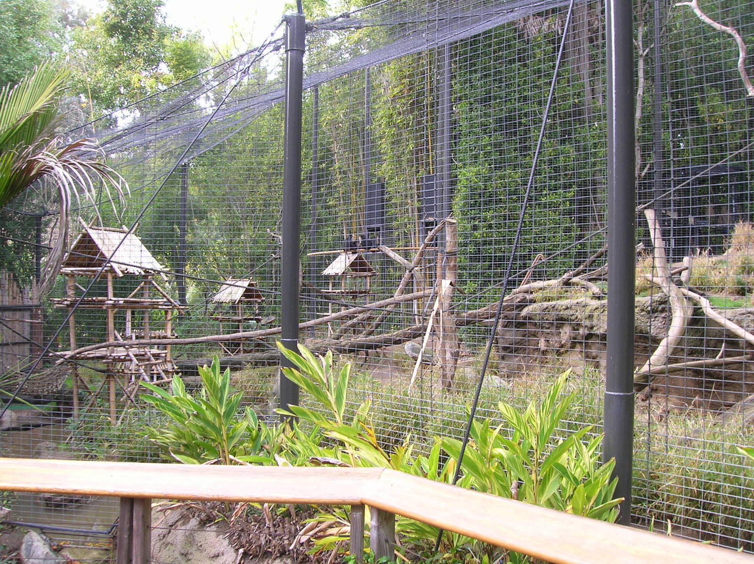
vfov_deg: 41.7
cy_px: 282
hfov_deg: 54.0
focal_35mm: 34
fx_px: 740
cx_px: 377
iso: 50
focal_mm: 5.7
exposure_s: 1/27.1
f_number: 4.9
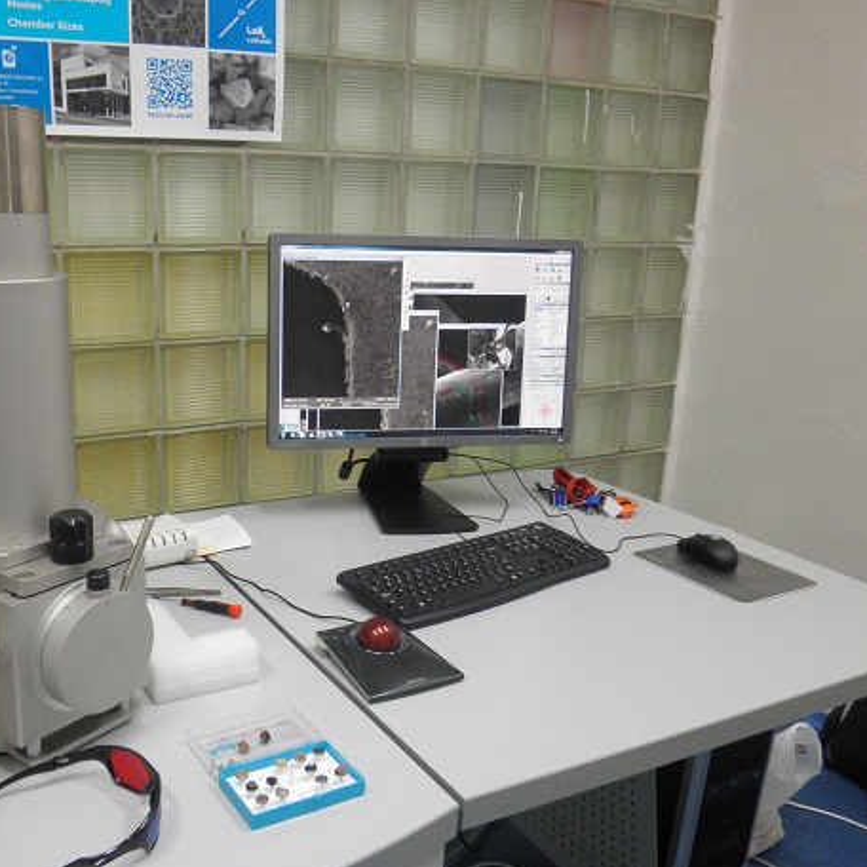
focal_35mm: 31
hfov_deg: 51.5
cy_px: 436
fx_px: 878
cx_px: 288
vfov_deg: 52.5
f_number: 2.8
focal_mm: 4.7
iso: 125
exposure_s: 1/30
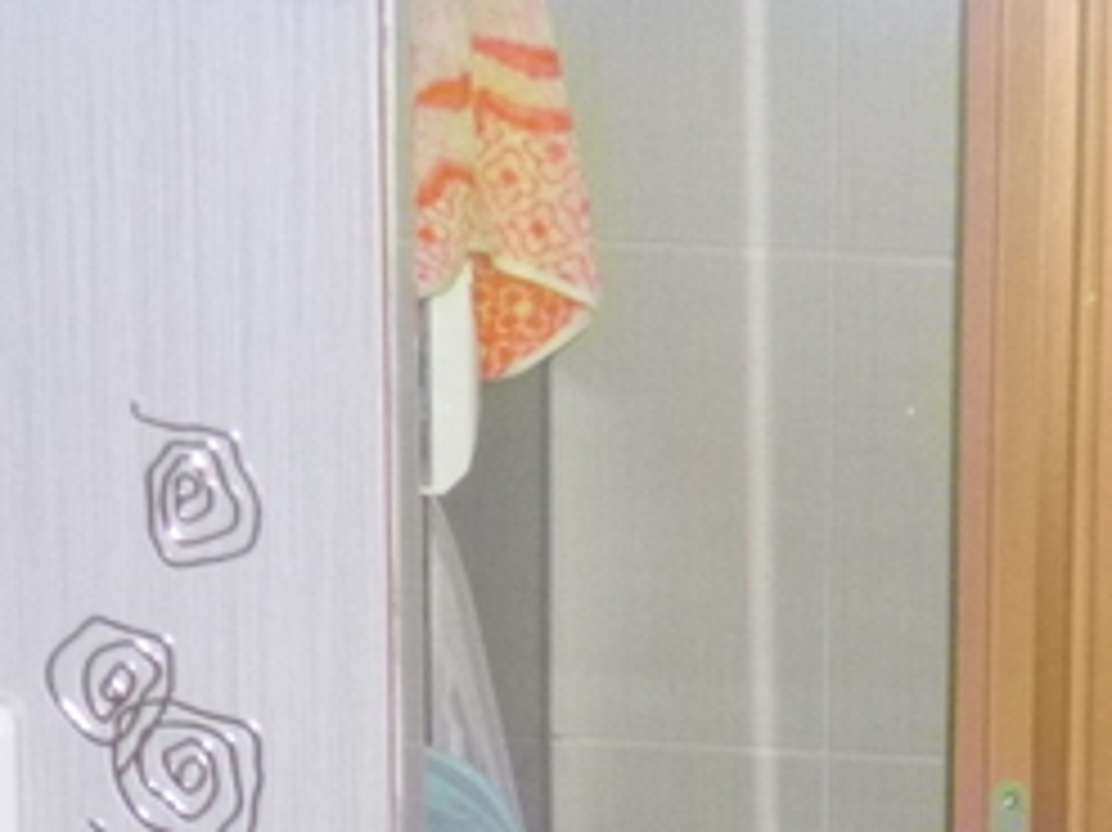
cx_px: 1508
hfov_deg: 13.0
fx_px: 4688
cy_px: 1336
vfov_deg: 9.8
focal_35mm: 146
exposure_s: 1/60
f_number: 3.9
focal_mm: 8
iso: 500
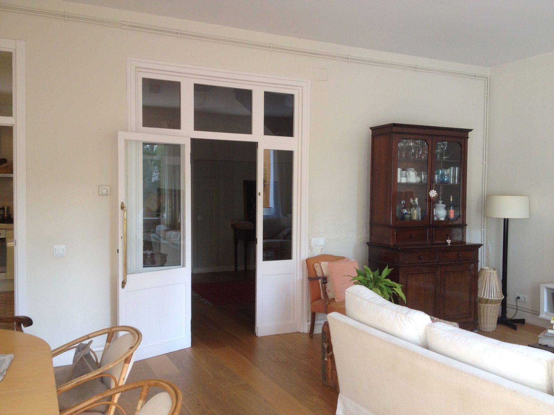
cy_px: 208
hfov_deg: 52.6
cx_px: 277
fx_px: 560
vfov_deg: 40.7
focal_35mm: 35
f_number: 2.4
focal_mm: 4.28
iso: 50
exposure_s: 1/40
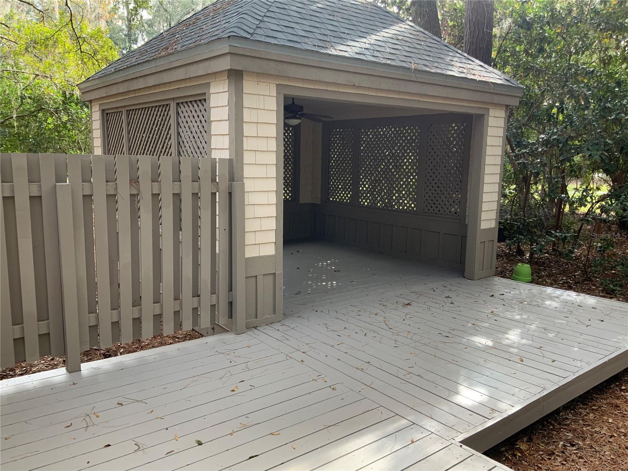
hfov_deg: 61.7
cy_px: 236
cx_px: 314
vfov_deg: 48.2
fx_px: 526
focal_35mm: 29
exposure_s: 1/122
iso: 32
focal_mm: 3
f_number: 1.8
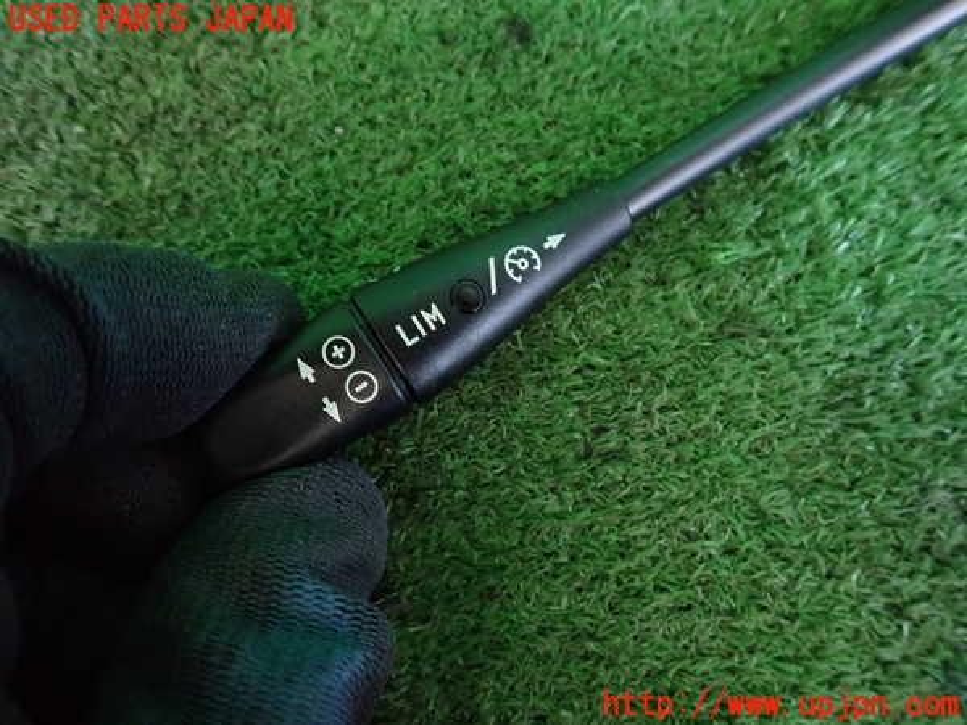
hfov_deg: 69.4
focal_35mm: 25
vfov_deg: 54.9
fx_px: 698
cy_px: 362
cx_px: 484
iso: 640
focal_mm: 4.5
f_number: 2
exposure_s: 1/30
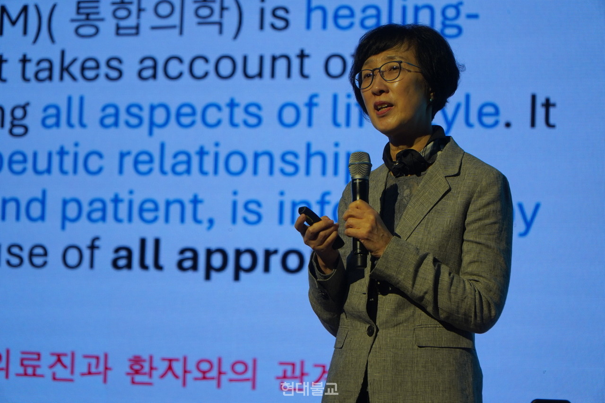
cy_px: 202
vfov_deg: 8.7
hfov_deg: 13.0
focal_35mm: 158
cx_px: 302
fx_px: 2646
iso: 320
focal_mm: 105
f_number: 4
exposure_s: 1/200
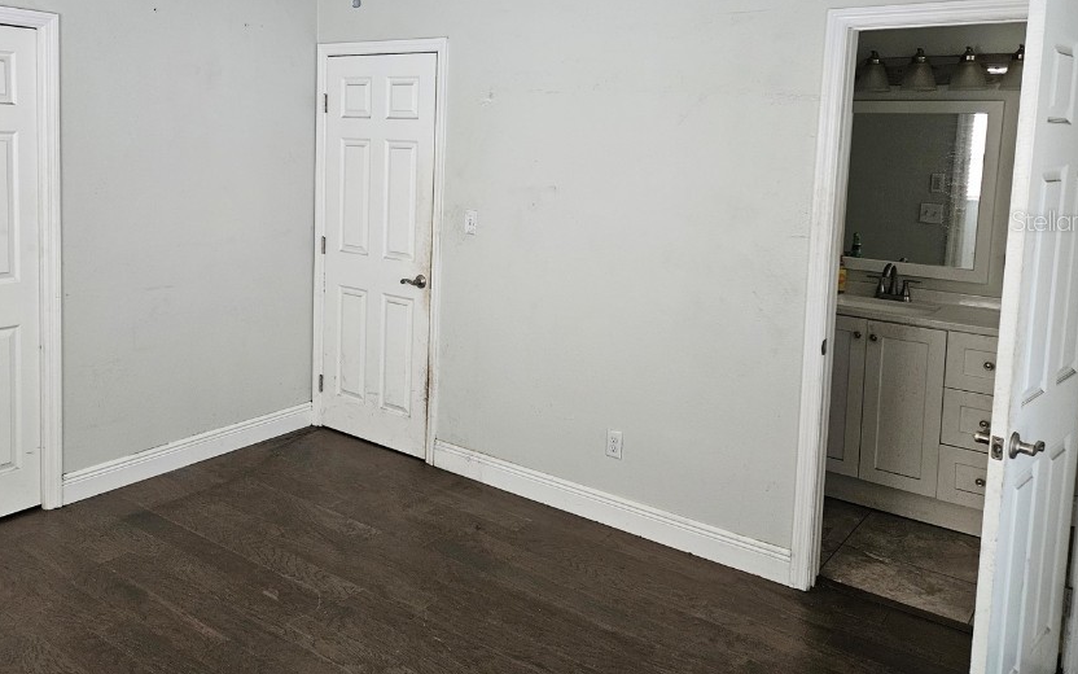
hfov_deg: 62.7
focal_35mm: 30
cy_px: 220
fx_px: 881
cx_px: 470
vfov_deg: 41.3
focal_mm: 5.4
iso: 400
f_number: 1.8
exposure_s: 1/240
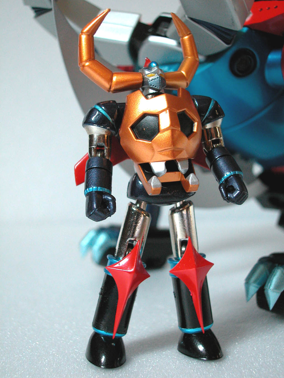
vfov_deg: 35.5
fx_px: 591
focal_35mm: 54
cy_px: 189
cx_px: 142
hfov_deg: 27.0
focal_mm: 13.6
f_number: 3.6
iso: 200
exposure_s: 1/84.4
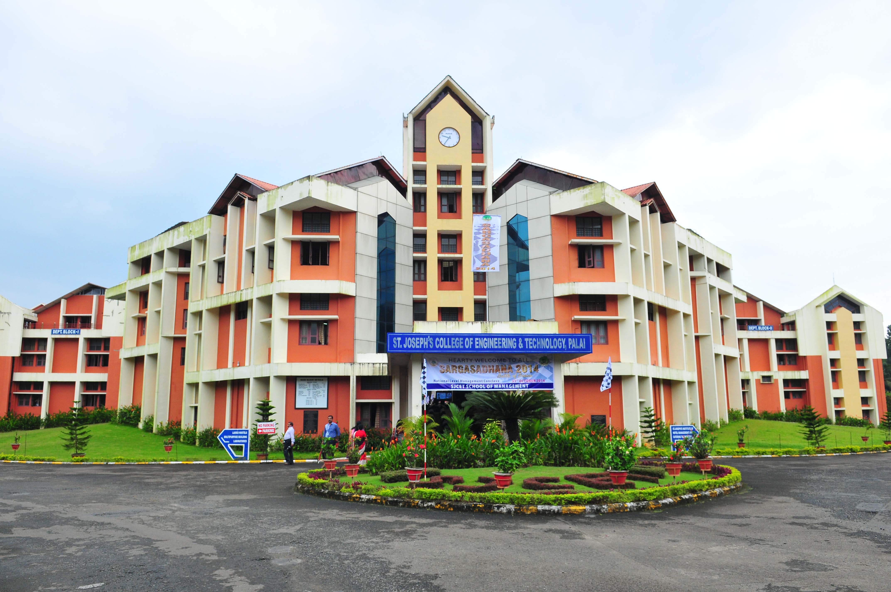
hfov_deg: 70.5
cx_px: 446
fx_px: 630
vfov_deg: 50.3
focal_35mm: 26
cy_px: 296
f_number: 5
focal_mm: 17
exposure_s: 1/320
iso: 400
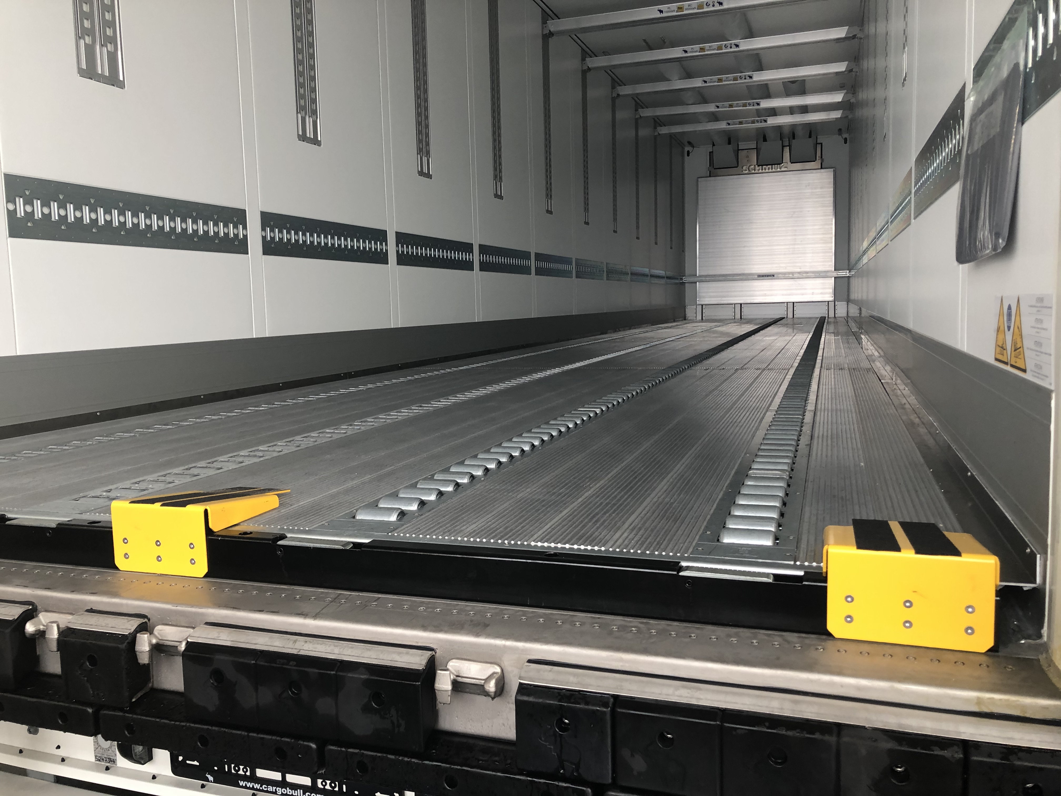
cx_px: 530
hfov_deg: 63.4
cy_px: 398
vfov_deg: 49.7
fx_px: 858
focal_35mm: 28
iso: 25
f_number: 1.8
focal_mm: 3.99
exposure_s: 1/40
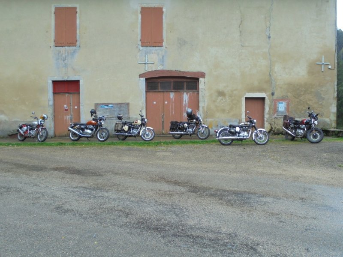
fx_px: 337
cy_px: 128
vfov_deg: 41.8
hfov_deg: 54.0
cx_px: 172
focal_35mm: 34
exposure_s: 1/200
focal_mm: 6.1
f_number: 4
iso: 100
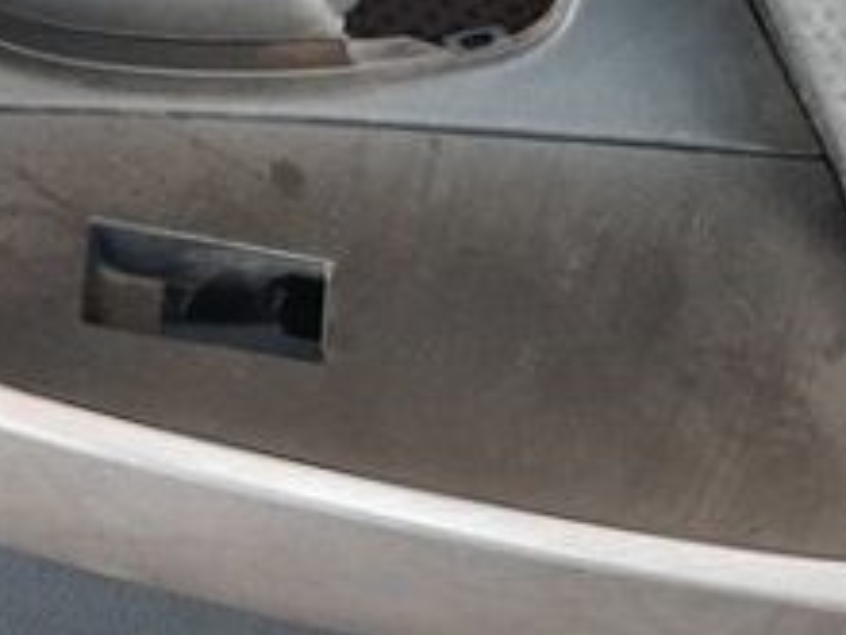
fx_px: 3739
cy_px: 385
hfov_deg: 12.8
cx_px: 704
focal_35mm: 153
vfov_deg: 9.7
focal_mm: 5.23
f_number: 1.8
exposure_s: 1/50
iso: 250
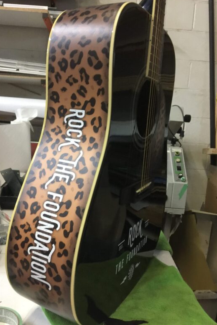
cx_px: 100
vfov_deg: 60.3
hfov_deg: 42.3
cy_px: 162
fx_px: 280
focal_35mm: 31
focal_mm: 4.15
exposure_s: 1/10
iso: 125
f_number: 2.2
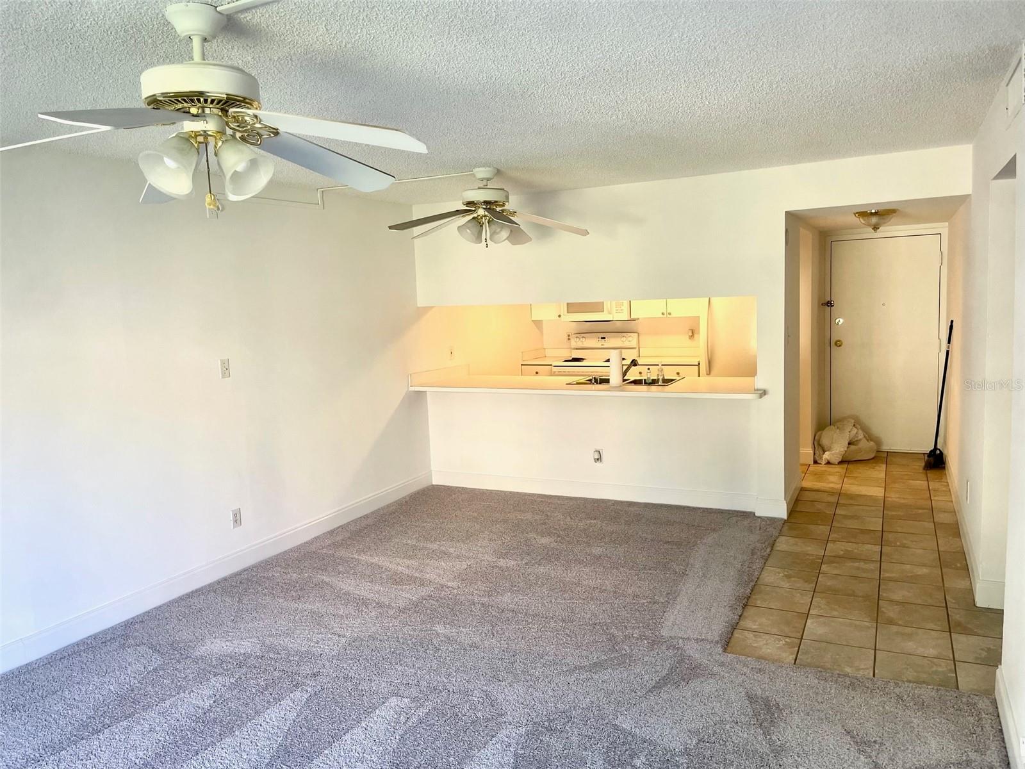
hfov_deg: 67.3
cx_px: 512
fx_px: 770
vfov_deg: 53.1
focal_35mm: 26
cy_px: 384
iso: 80
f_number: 1.6
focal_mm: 4.2
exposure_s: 1/121
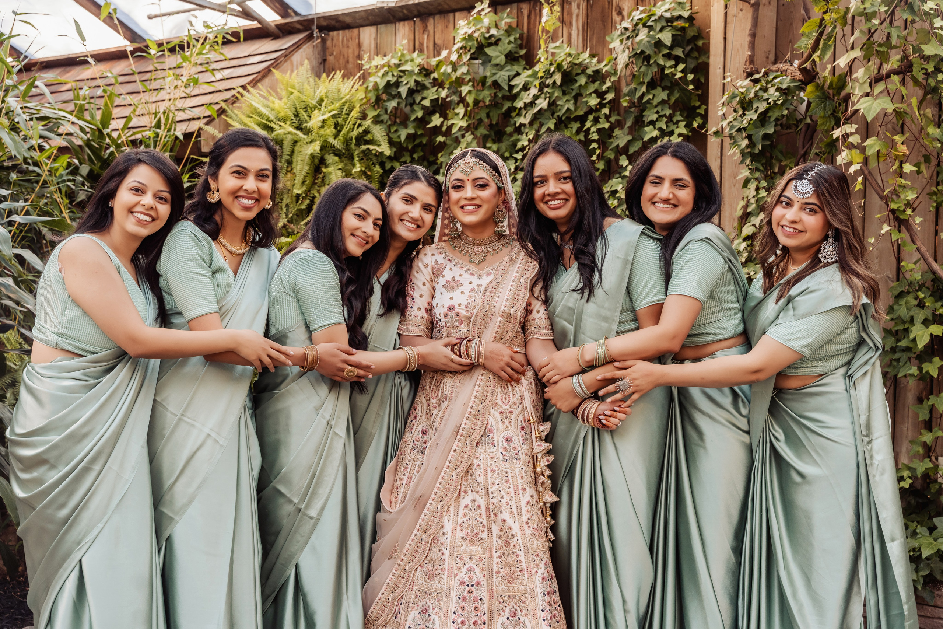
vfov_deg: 29.2
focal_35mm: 46
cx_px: 472
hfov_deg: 42.7
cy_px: 314
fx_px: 1208
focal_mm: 46.1
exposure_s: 1/250
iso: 500
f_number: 4.5
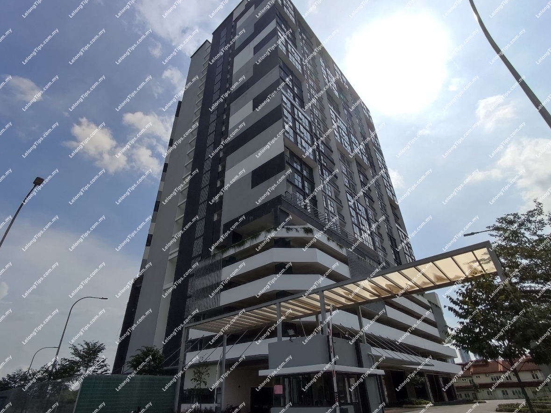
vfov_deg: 74.7
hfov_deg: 91.0
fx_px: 271
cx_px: 263
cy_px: 196
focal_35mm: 17
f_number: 2.2
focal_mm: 1.65
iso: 50
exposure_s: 1/2530
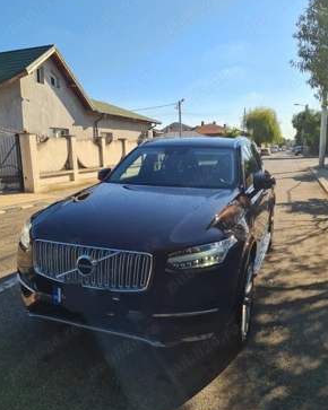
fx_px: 340
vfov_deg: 62.2
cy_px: 197
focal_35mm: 28
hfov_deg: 51.5
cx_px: 163
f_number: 1.8
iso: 50
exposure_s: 1/2000
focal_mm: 5.4
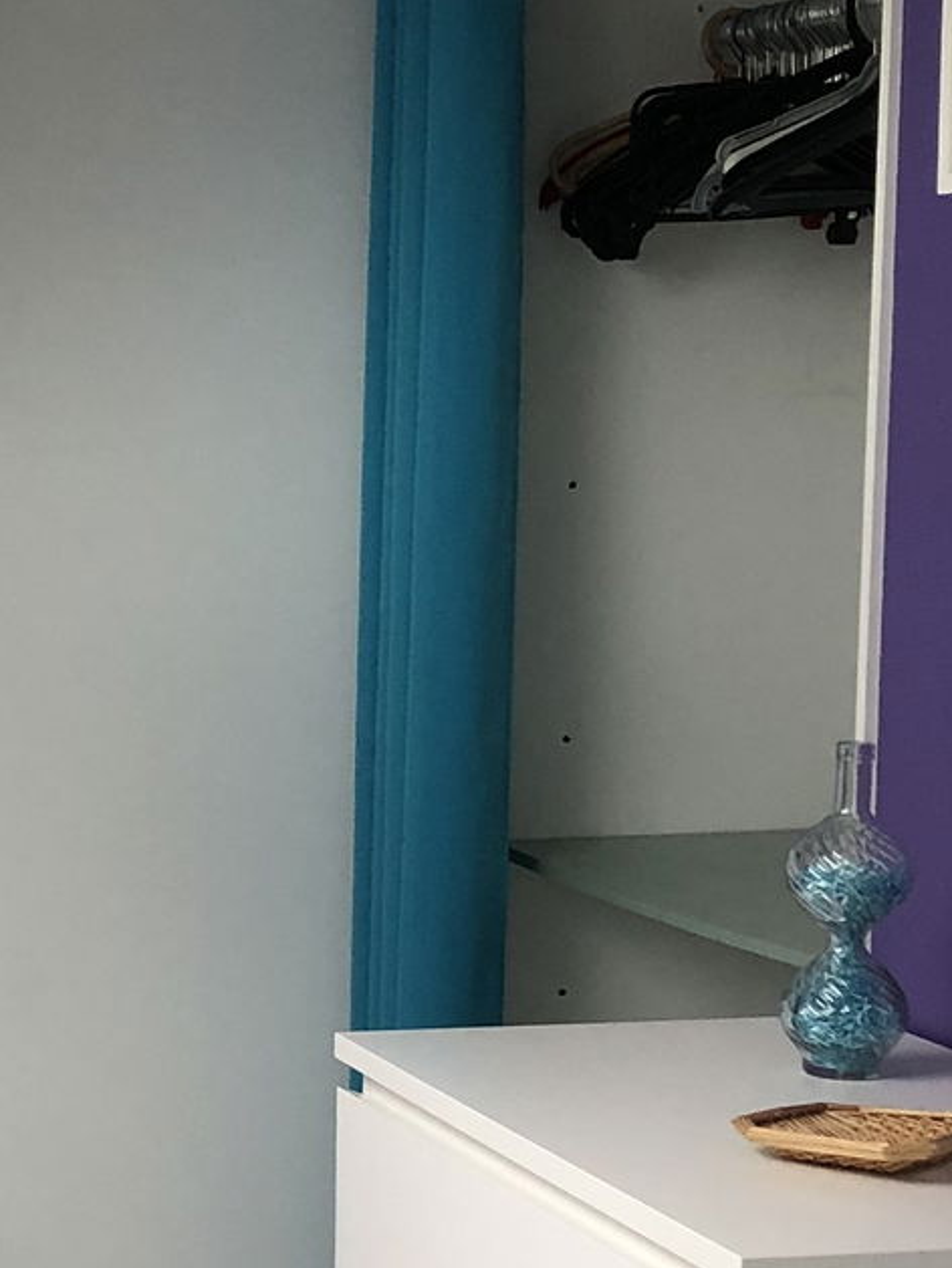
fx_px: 3482
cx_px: -113
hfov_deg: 15.1
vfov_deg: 20.6
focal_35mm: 95
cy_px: 872
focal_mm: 3.99
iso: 40
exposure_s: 1/20
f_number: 1.8
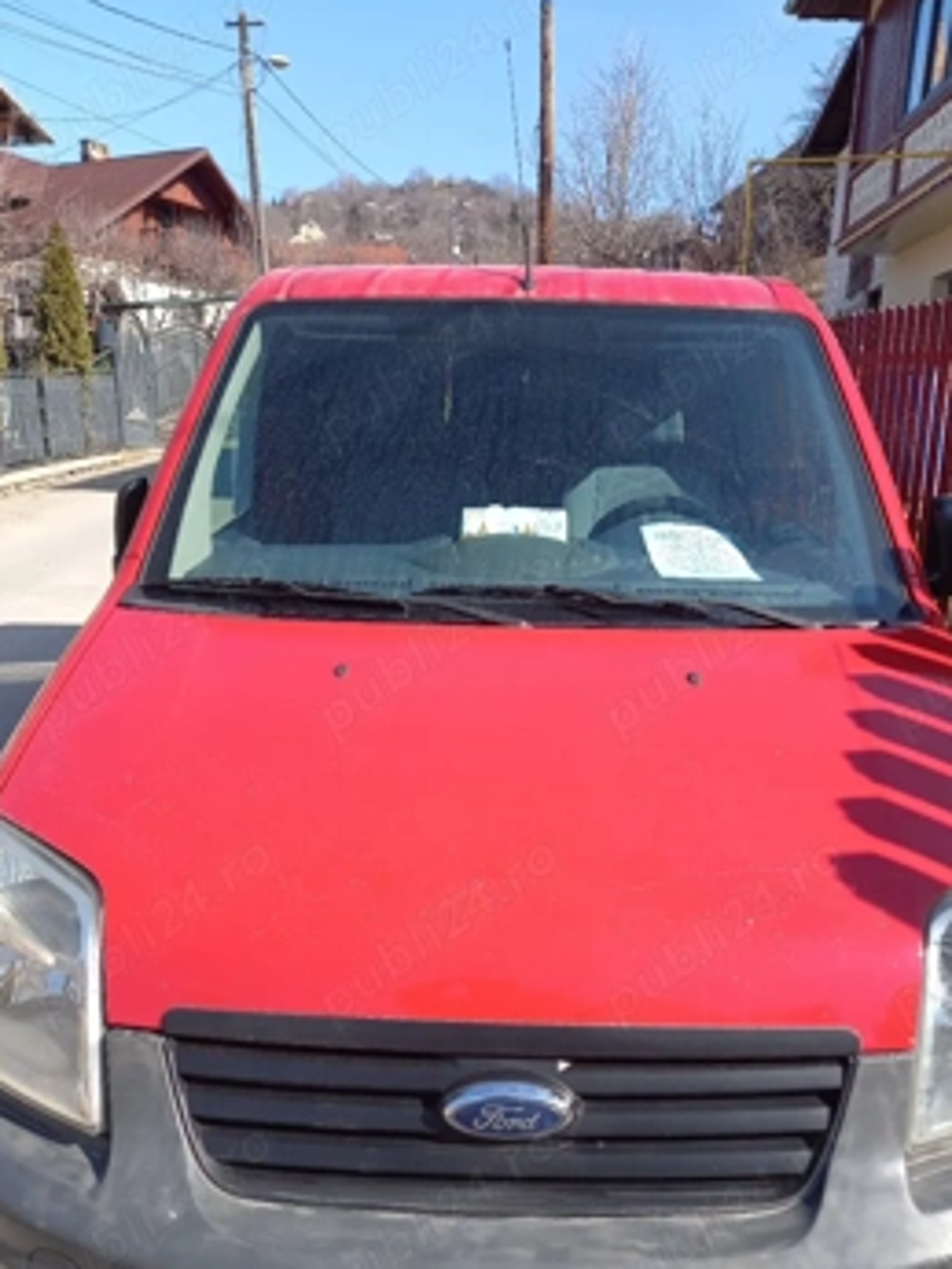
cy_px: 688
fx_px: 1063
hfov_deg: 48.2
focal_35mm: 29
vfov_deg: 61.5
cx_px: 511
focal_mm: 4.6
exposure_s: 1/370
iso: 25
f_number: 2
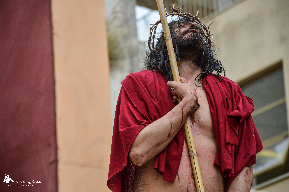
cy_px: 96
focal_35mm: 210
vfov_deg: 6.5
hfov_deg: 9.8
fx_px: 1684
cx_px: 144
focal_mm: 140
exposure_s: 1/1250
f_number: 5.6
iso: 400
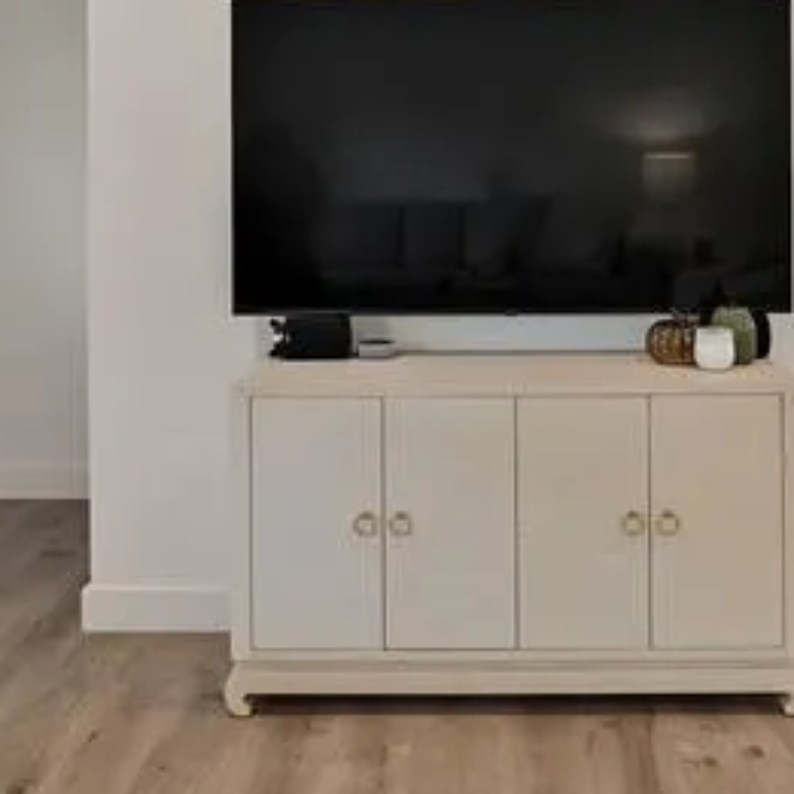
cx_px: 481
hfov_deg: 41.6
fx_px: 1038
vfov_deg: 40.0
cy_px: 151
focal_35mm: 40
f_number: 9
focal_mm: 12
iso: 800
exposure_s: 1/1.67
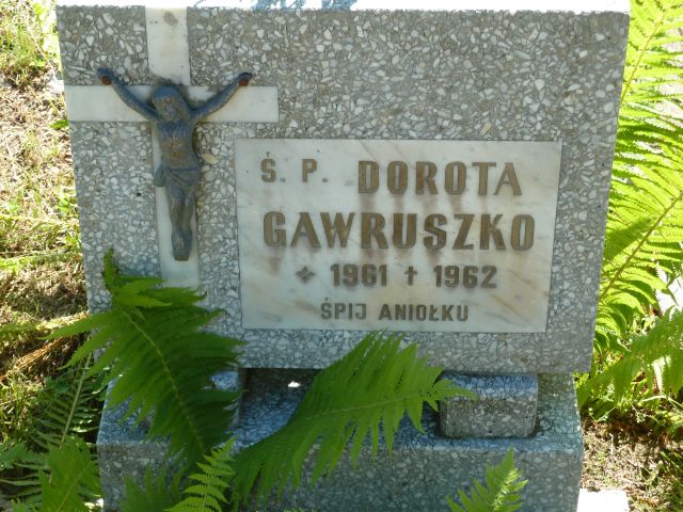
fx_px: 1638
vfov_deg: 17.8
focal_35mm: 83
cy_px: 256
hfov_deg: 23.6
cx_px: 342
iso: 80
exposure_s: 1/125
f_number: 4.2
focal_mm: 13.7
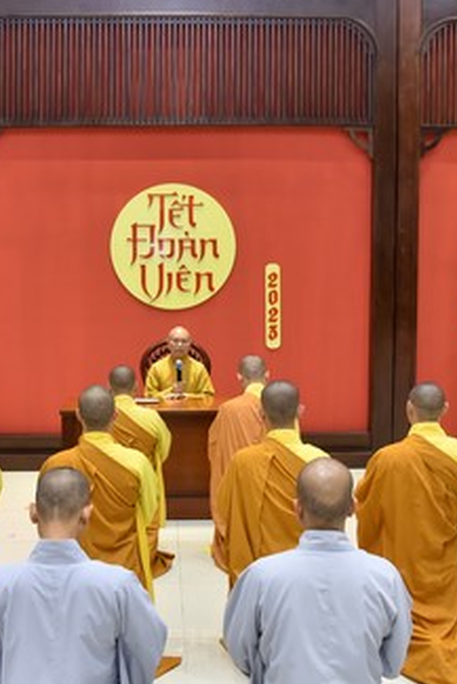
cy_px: 340
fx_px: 913
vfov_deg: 41.1
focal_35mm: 48
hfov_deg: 28.1
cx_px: 192
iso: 1000
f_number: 5
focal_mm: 24
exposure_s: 1/125
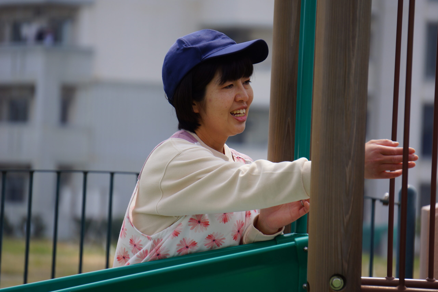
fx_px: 3832
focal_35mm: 315
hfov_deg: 6.5
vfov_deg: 4.4
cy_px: 146
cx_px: 219
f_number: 7.1
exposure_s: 1/400
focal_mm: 210
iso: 100
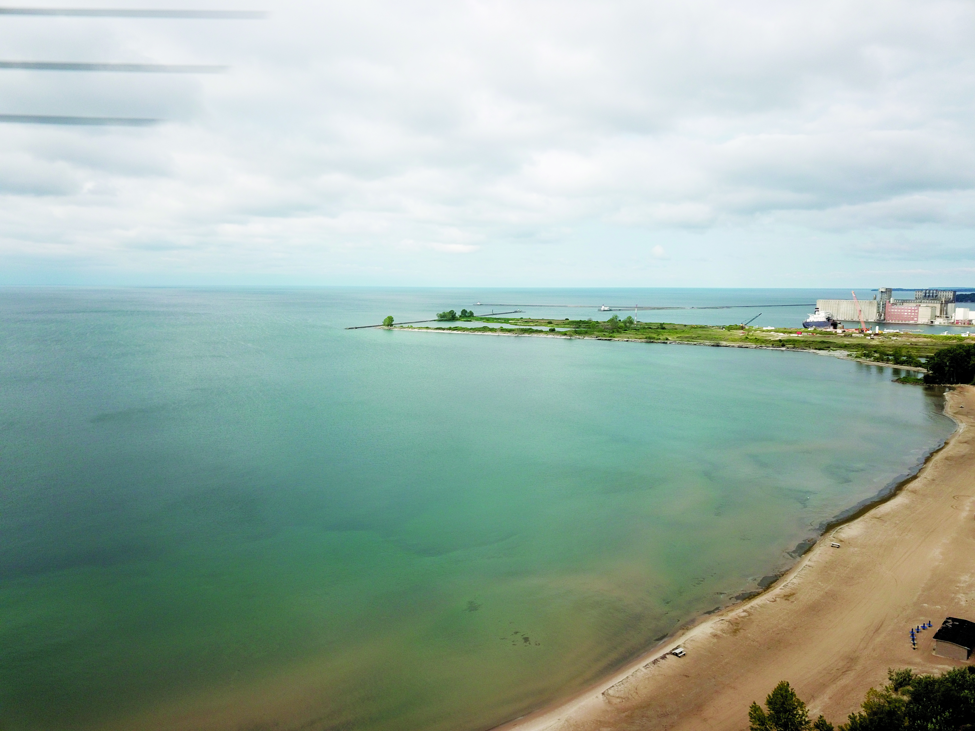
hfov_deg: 67.3
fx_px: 732
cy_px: 366
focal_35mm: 26
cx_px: 488
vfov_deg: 53.1
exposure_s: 1/1214
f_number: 2.2
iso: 100
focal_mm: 4.73
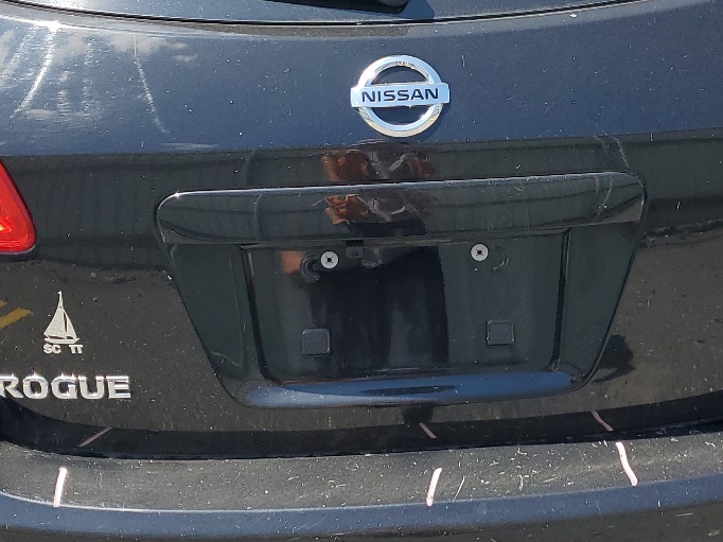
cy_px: 170
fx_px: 1274
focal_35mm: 61
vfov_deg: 23.9
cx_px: 425
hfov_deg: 31.6
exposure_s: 1/1667
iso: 50
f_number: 1.5
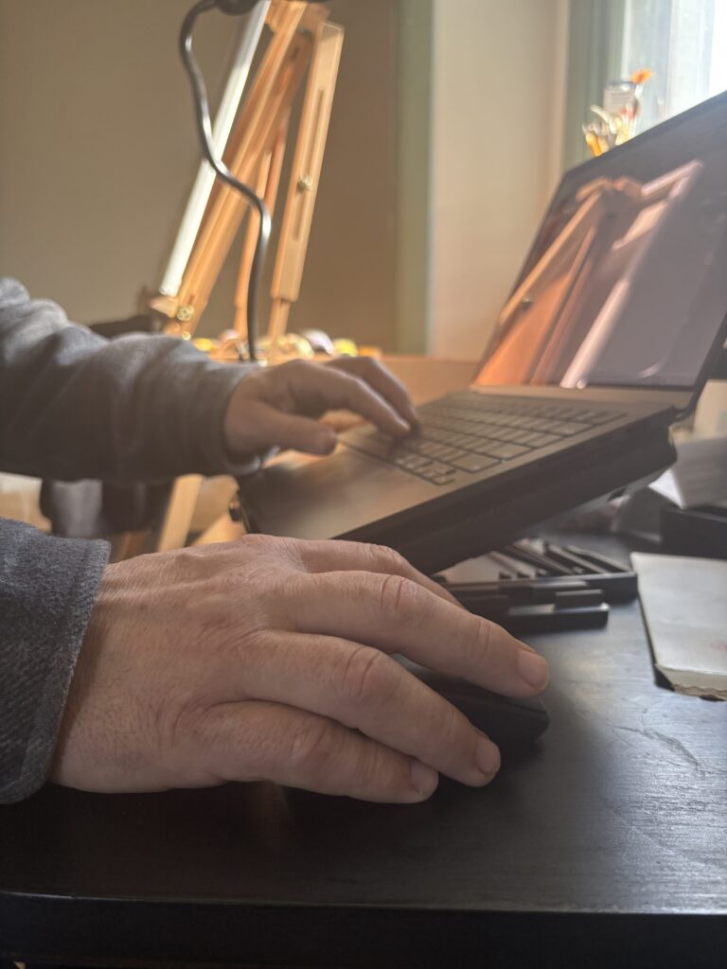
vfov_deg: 67.3
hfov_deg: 53.1
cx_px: 364
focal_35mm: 26
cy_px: 484
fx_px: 728
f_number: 1.6
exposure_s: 1/110
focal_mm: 5.96
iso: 125
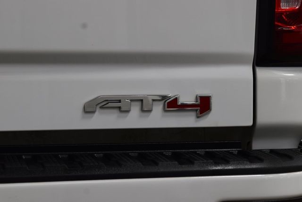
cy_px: 101
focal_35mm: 105
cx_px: 151
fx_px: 881
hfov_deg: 19.5
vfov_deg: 13.0
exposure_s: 1/30
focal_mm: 70
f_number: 7.1
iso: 640
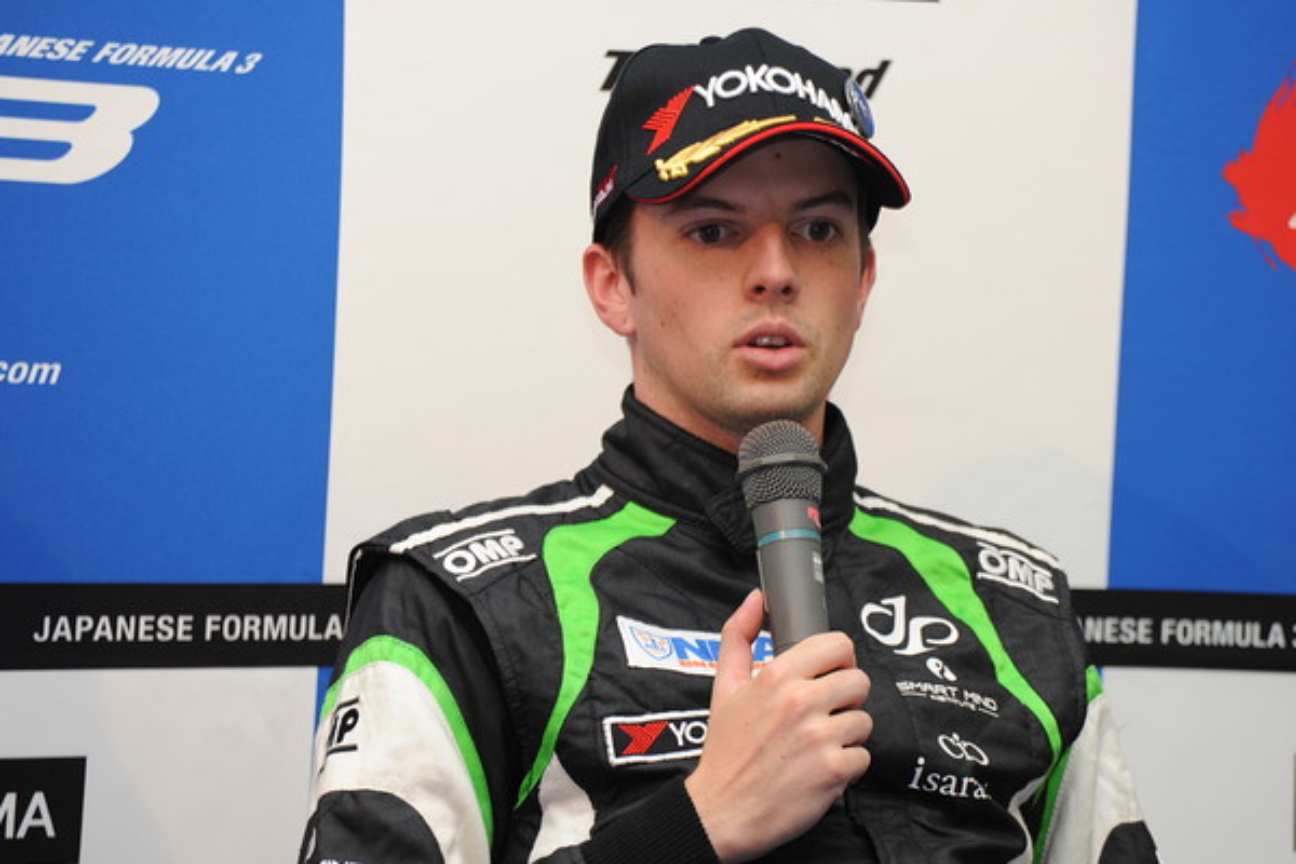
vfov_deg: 5.7
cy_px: 428
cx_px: 762
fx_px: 8639
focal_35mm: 240
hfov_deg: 8.6
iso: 800
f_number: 6.7
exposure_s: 1/60
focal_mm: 200
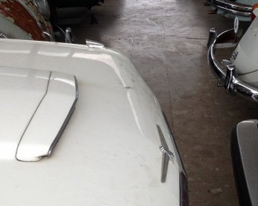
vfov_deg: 18.9
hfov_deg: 24.1
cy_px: -1
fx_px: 603
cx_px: 151
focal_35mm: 79
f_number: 2.4
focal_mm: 4.28
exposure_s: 1/141
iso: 50
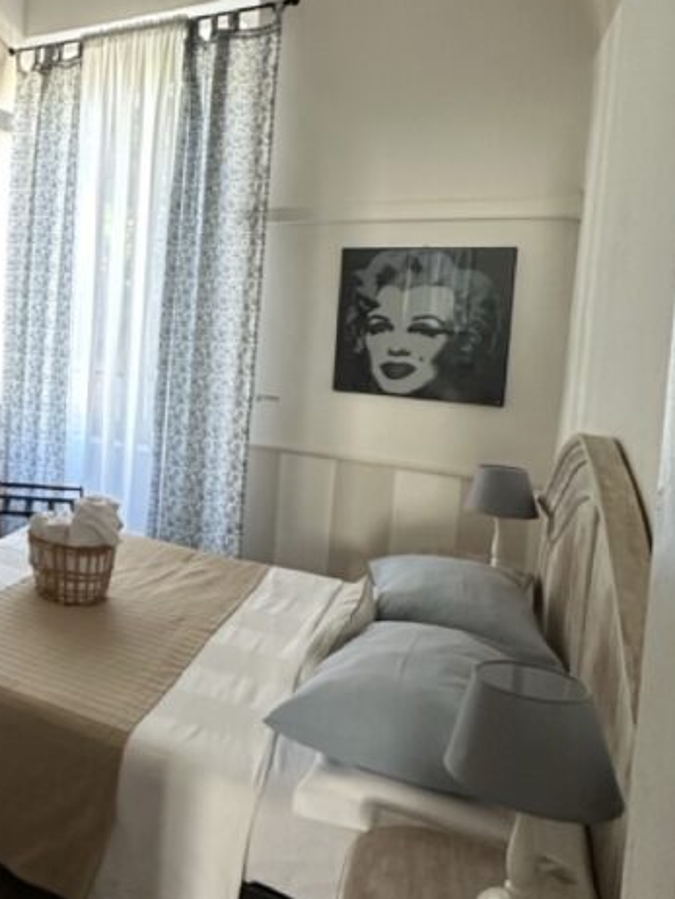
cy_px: 350
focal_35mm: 31
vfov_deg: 57.8
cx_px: -45
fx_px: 805
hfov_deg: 38.6
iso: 400
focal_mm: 2.22
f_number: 2.2
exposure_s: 1/60
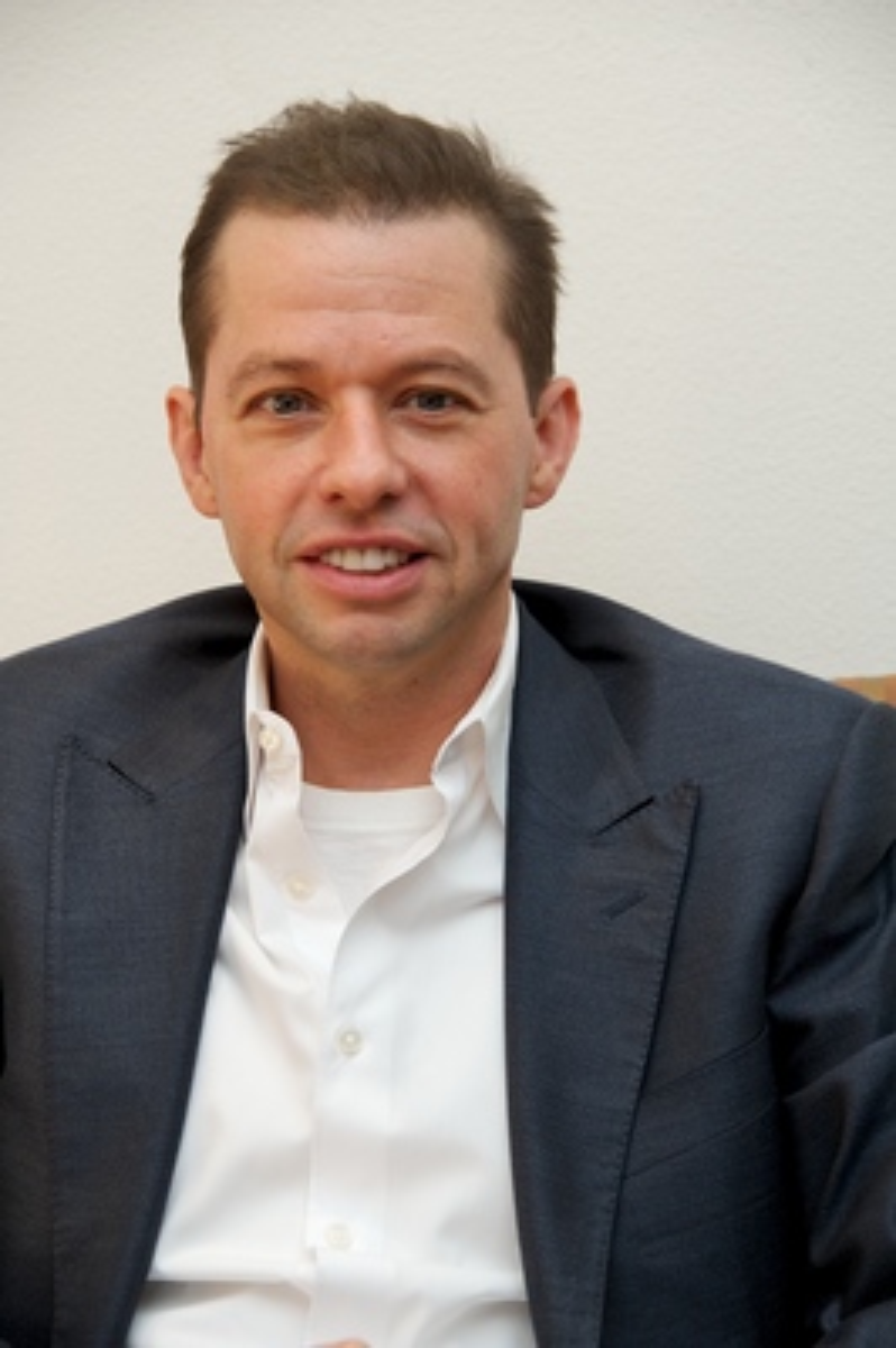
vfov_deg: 13.7
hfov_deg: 9.1
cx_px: 448
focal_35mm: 150
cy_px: 674
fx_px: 5609
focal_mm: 150
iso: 500
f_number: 8
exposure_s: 1/60
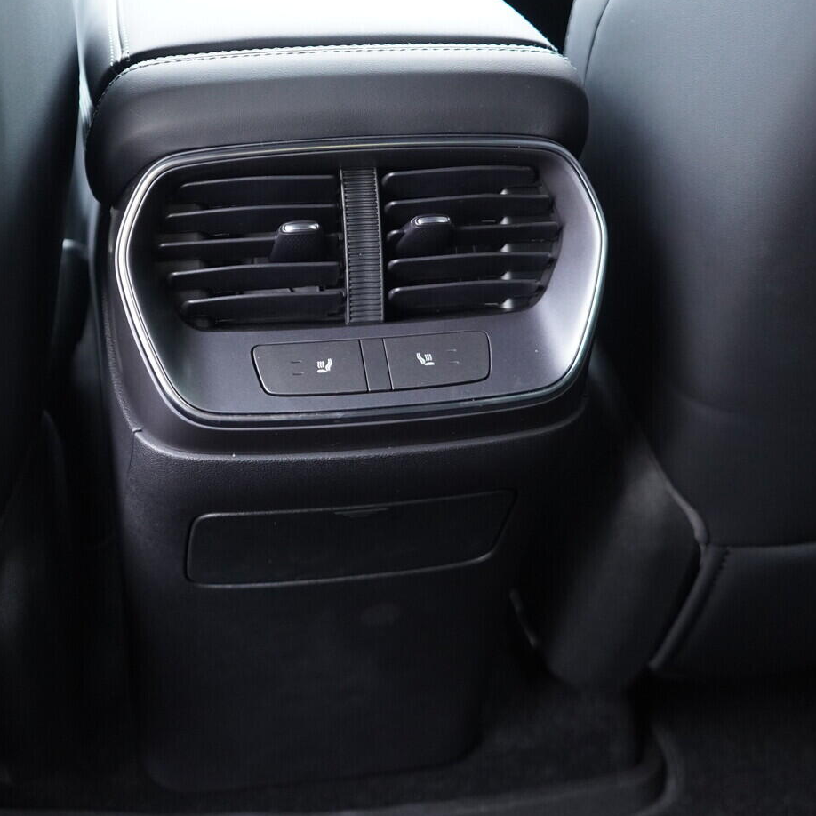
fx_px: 1280
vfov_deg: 35.4
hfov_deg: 35.3
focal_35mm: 48
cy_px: 401
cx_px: 336
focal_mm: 24
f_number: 2.8
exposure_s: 1/40
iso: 1600
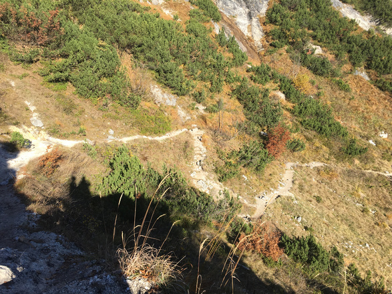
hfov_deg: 61.7
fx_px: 328
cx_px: 196
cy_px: 147
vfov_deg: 48.2
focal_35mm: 29
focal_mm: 4.15
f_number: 2.2
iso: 25
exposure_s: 1/705
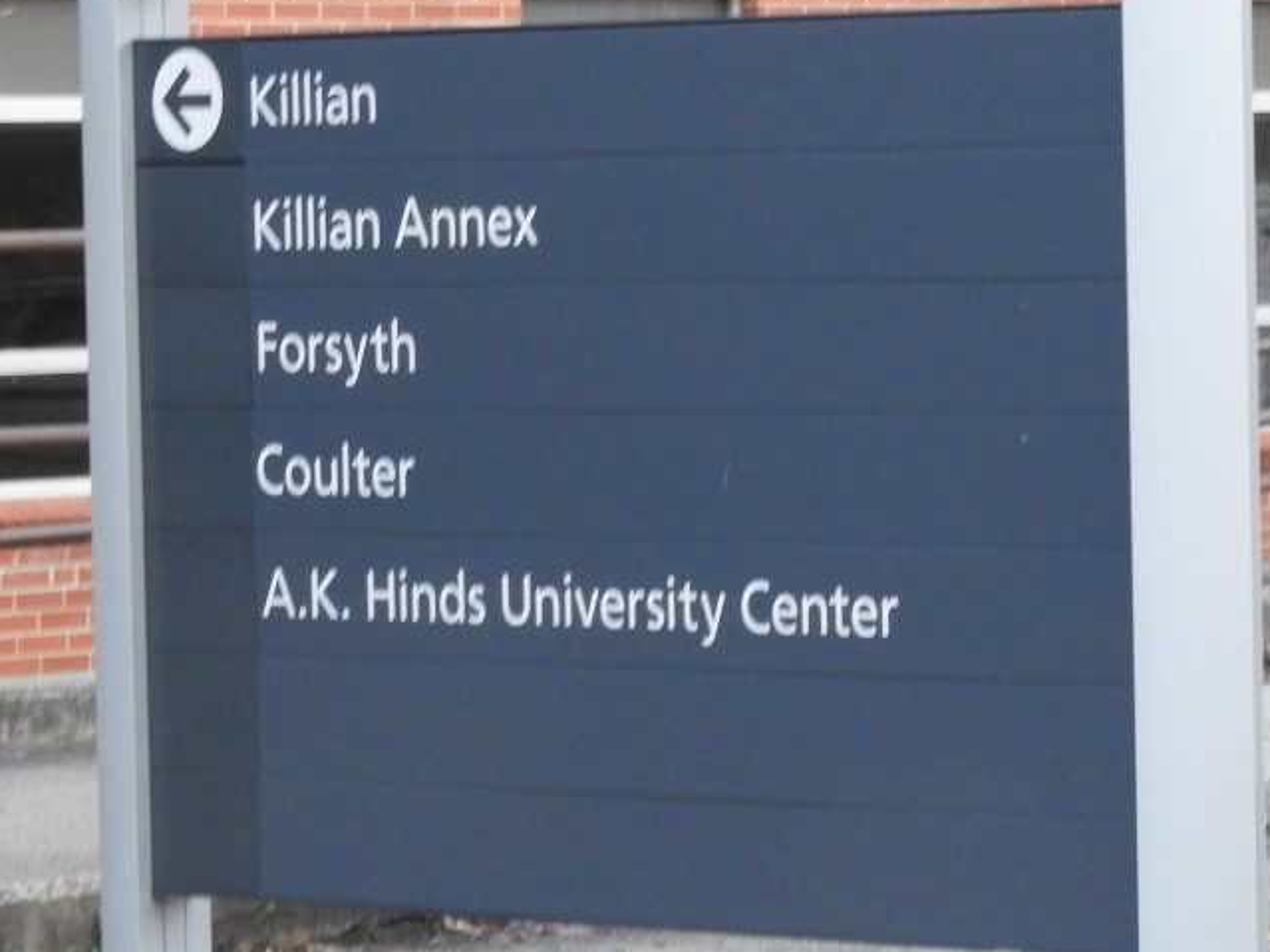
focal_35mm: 214
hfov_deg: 9.2
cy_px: 296
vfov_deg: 6.9
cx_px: 727
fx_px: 7850
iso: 500
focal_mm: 17
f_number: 4.8
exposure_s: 1/15
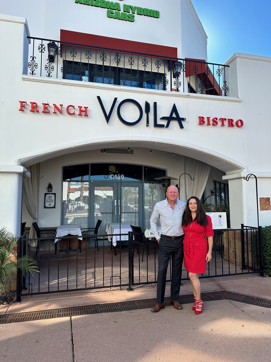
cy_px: 181
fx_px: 251
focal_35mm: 24
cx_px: 136
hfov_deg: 56.8
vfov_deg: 71.6
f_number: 1.78
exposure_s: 1/1692
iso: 80
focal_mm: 6.86
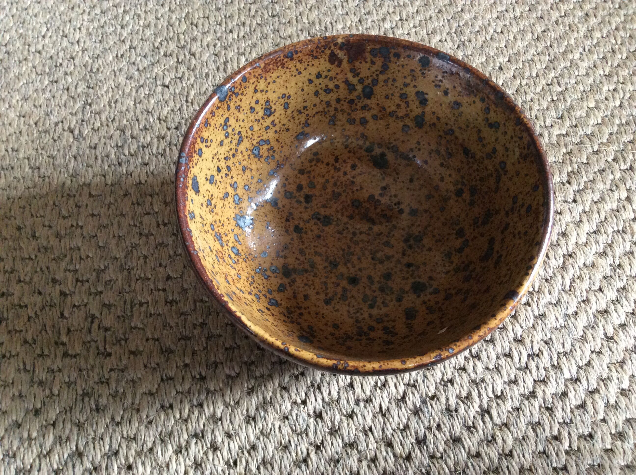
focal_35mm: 32
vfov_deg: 44.1
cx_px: 318
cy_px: 238
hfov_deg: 56.9
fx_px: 587
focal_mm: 3.3
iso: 200
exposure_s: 1/25
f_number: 2.4
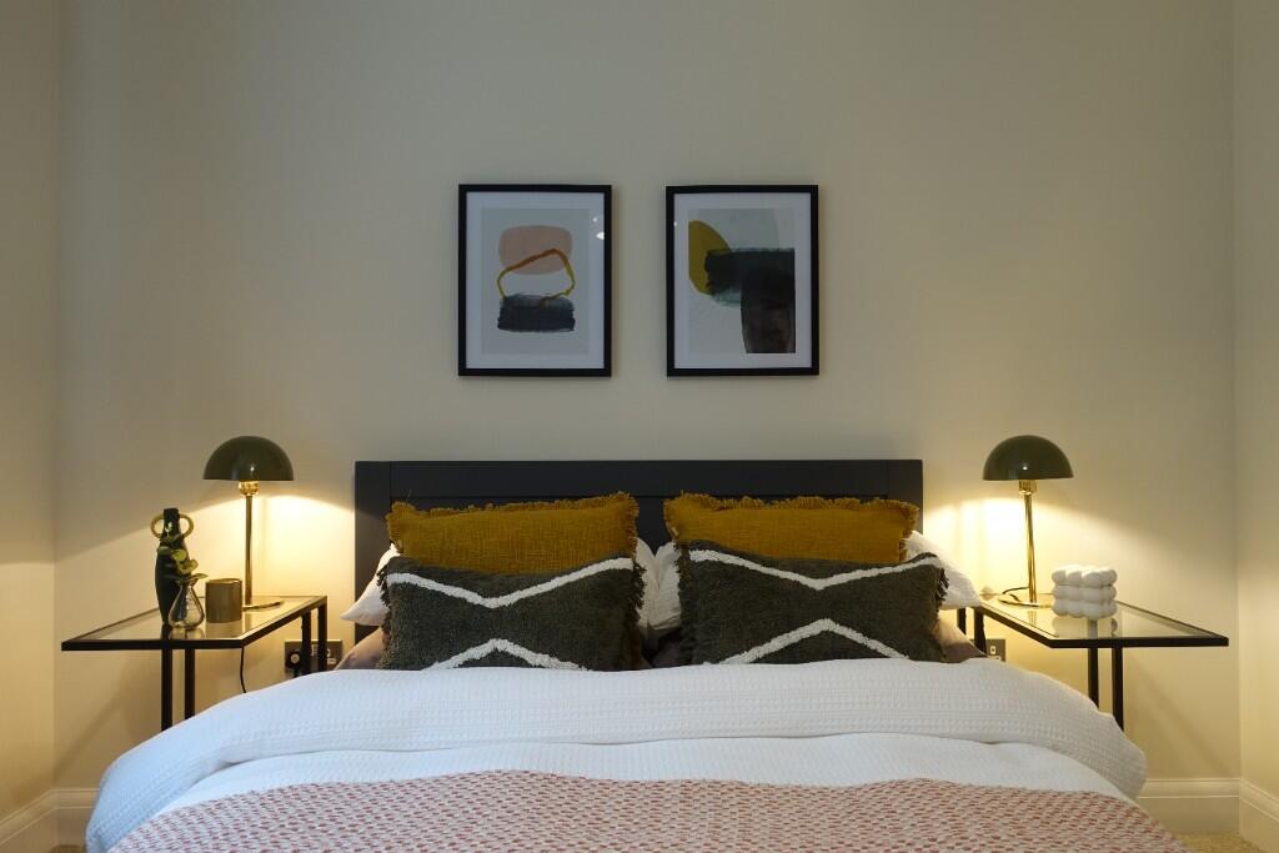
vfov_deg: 49.6
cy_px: 426
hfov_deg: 69.4
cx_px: 640
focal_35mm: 26
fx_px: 924
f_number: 2.2
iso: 250
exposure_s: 1/30
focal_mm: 9.69
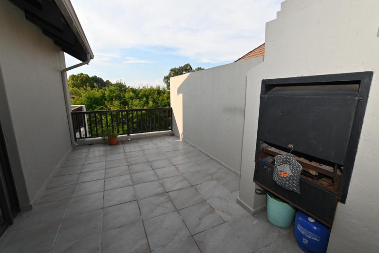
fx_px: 158
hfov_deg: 100.4
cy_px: 126
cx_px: 190
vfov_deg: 77.3
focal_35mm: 15
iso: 100
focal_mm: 10
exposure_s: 1/200
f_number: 7.1
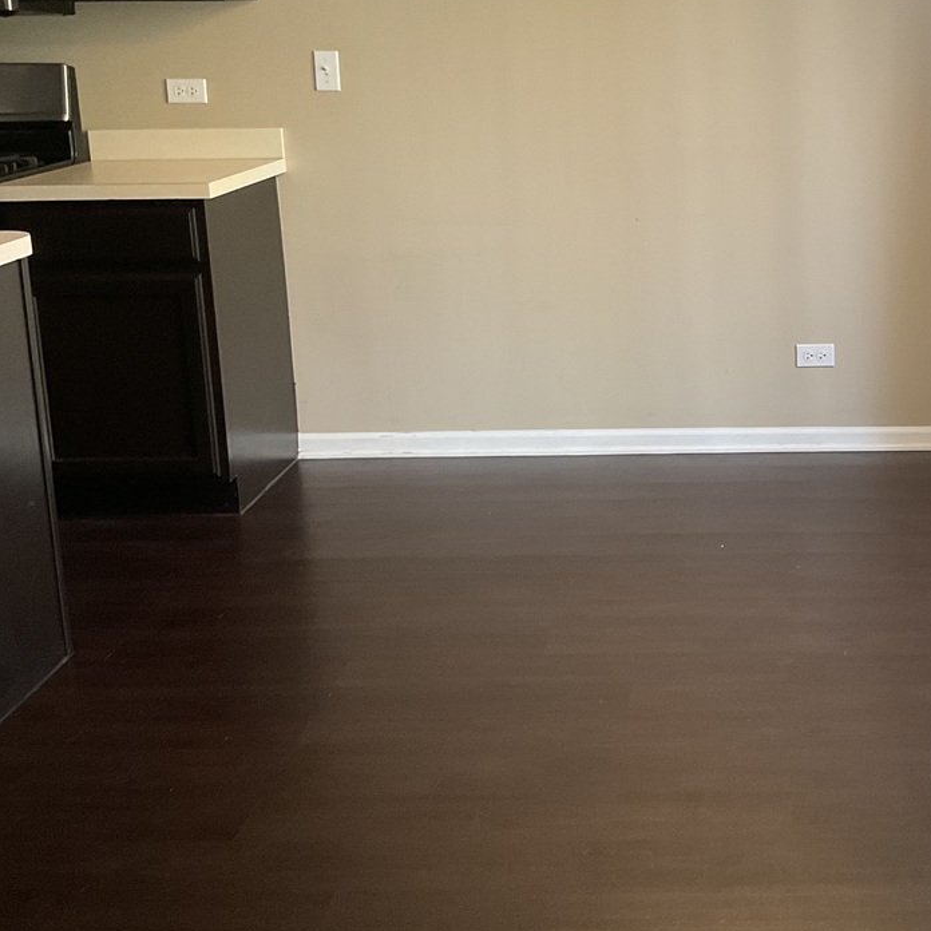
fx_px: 1613
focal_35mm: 53
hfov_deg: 31.4
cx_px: 748
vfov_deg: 32.1
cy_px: 363
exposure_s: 1/60
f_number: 1.8
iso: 125
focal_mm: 3
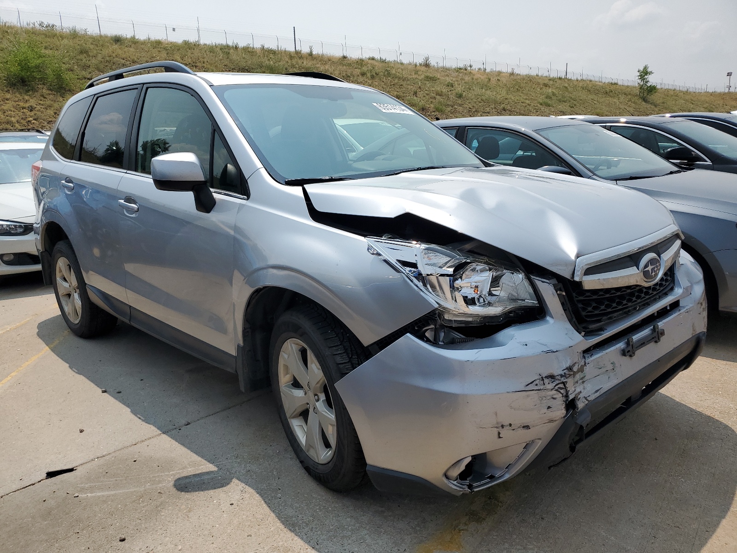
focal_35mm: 26
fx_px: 554
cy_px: 276
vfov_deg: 53.1
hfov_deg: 67.3
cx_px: 368
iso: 50
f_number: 1.5
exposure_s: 1/5000
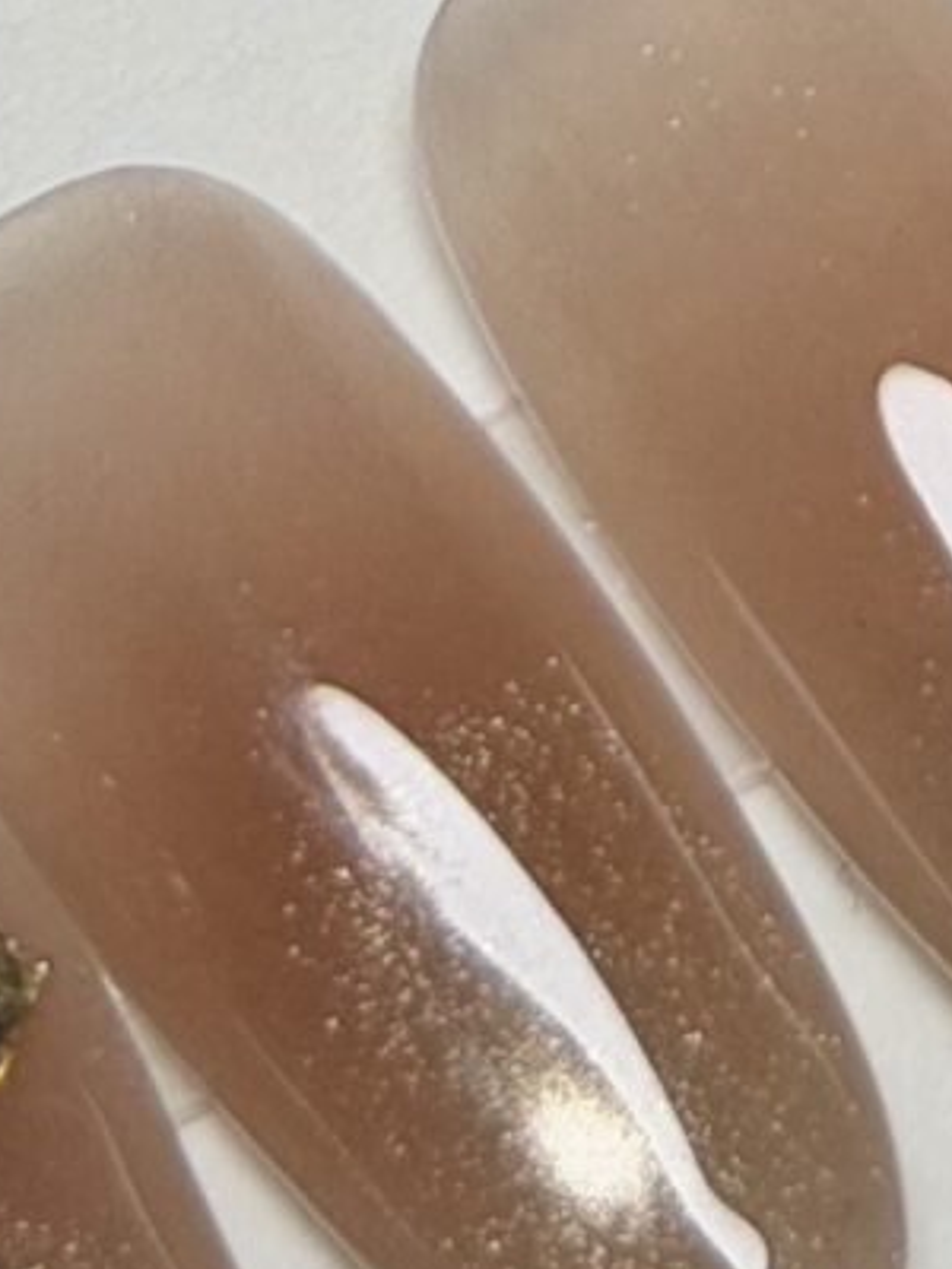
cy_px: -1428
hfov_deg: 4.8
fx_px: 11257
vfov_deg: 6.2
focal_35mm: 307
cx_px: 1577
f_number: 1.78
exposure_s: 1/97
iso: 100
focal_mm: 6.76
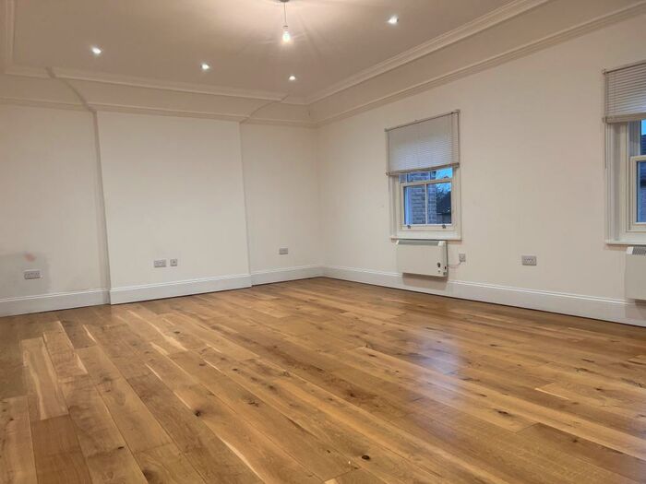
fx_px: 485
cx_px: 323
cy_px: 242
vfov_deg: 53.1
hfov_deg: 67.3
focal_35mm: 26
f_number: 1.5
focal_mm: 5.7
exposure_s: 1/100
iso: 100
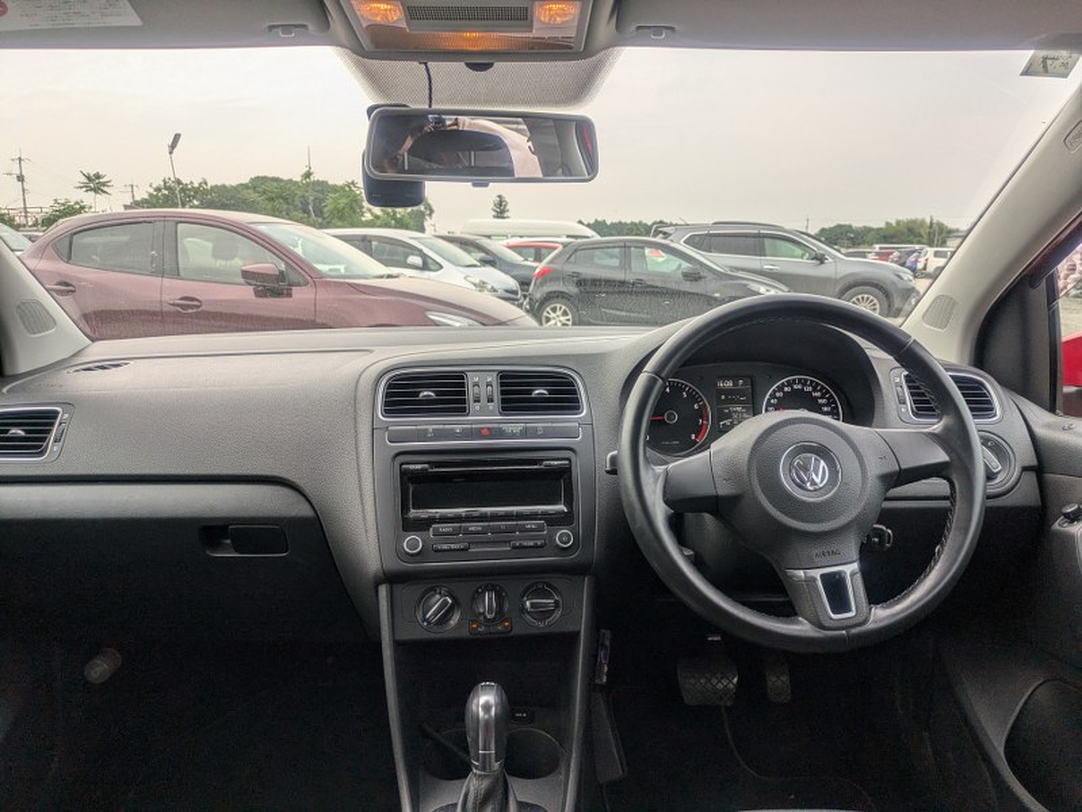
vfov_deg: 54.9
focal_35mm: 25
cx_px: 541
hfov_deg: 69.4
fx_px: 782
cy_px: 406
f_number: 1.89
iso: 45
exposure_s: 1/464
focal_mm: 5.43
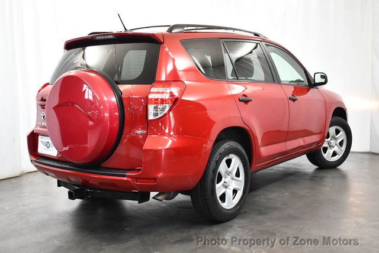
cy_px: 126
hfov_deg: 42.7
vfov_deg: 29.3
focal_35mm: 46
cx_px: 190
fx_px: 485
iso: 1600
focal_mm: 23
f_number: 3.8
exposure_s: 1/125
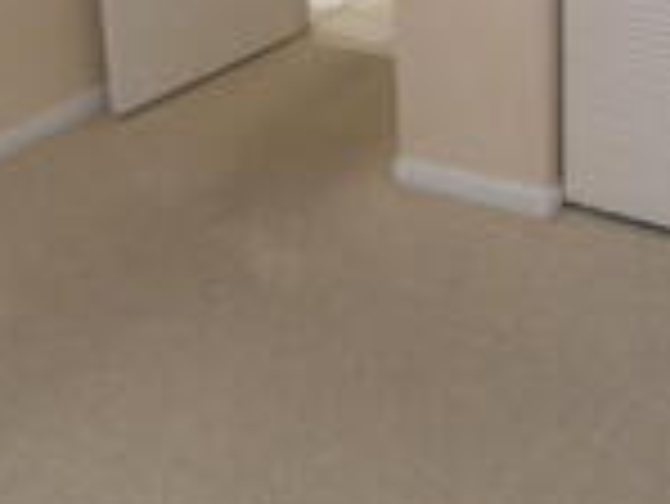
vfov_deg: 18.7
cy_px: -90
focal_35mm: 75
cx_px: 378
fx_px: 1453
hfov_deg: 25.9
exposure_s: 1/30
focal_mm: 5
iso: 200
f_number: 3
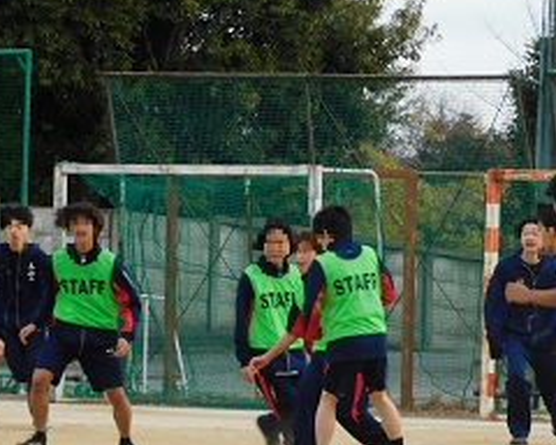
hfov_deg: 4.5
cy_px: 234
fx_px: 7059
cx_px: 188
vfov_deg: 3.6
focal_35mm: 429
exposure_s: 1/200
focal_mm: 39.4
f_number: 5.3
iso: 125
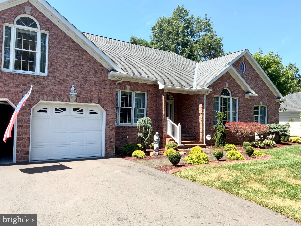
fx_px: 252
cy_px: 113
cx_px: 150
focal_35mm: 29
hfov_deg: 61.7
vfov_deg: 48.2
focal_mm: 3
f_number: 1.8
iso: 16
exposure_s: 1/869
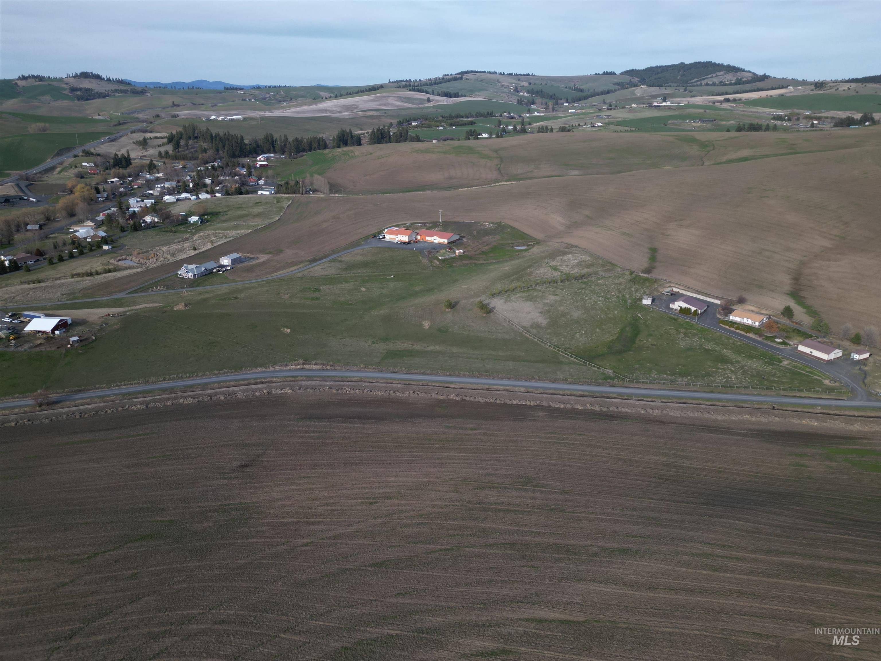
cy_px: 330
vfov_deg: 56.8
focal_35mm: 24
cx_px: 440
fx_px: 611
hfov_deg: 71.6
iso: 100
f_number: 1.7
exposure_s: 1/15
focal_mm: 6.72
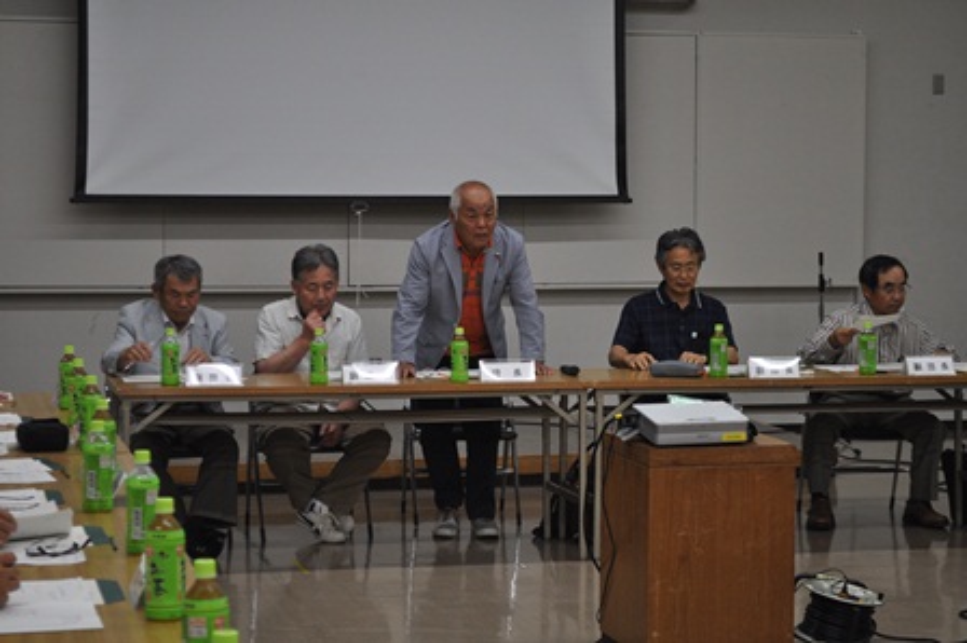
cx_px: 484
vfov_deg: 16.5
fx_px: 2214
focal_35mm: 82
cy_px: 322
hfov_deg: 24.6
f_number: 5.6
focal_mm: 55
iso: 560
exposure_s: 1/60
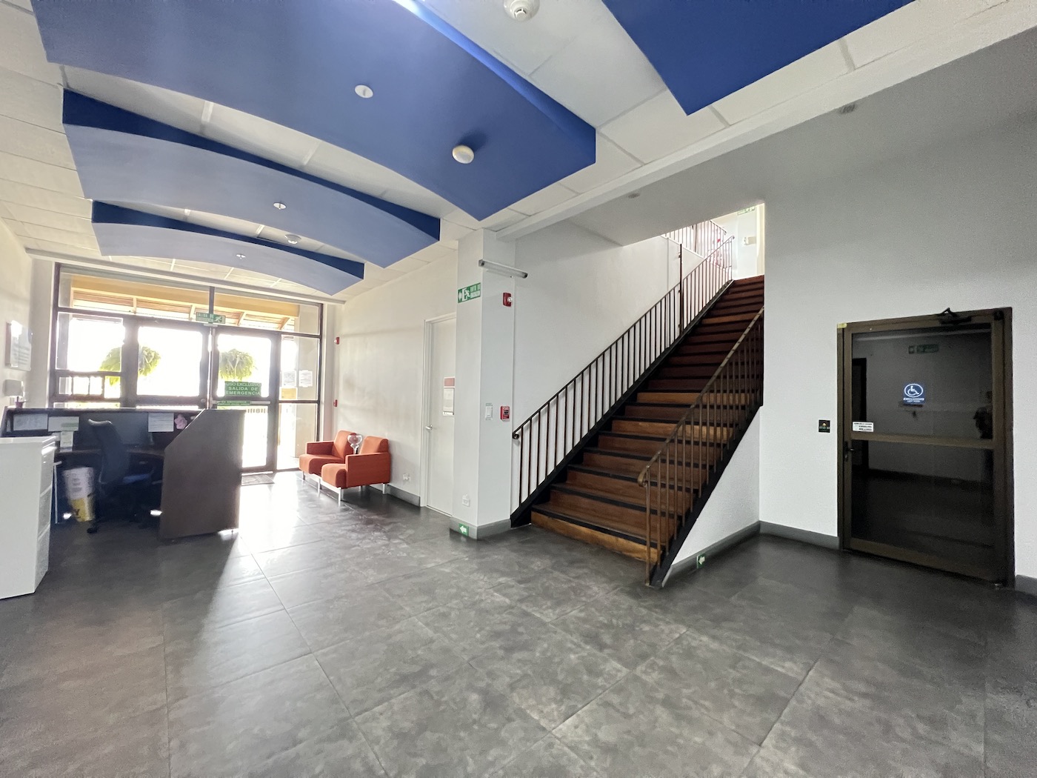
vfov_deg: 89.9
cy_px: 389
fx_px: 389
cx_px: 518
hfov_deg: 106.2
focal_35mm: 13
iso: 800
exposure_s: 1/60
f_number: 1.8
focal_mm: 1.57
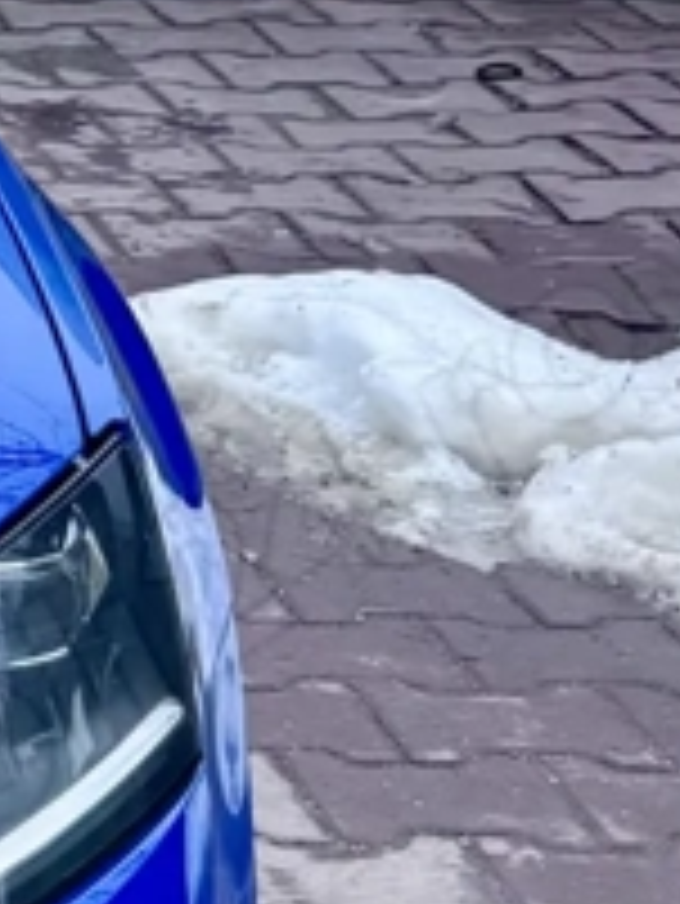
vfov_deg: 12.1
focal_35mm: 159
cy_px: -261
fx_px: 4160
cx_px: -1432
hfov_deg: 7.9
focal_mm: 6.76
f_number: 1.78
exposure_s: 1/1456
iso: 80
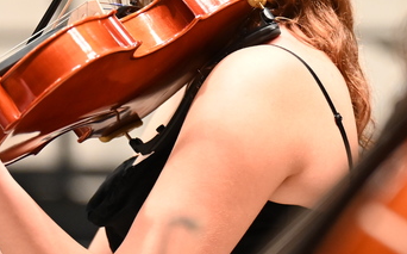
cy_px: 58
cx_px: 275
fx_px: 5075
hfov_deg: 4.6
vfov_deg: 2.9
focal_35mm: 458
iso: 3600
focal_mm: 150
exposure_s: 1/125
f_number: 2.8
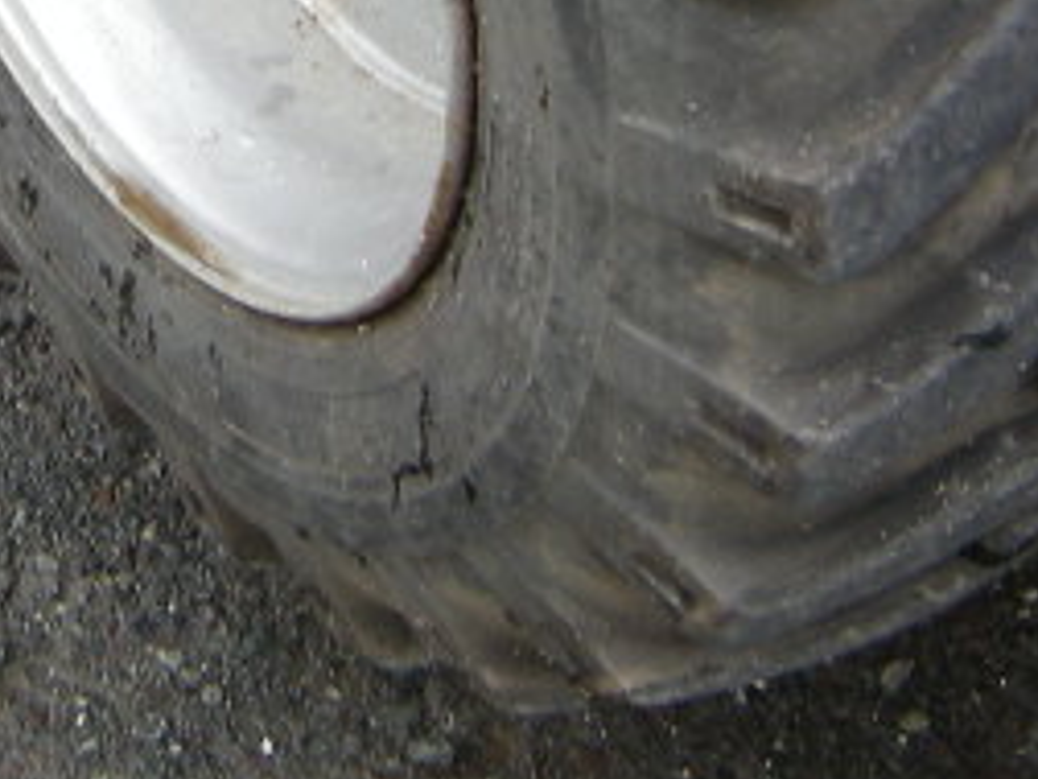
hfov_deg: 17.0
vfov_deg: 12.5
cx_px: 91
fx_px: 3418
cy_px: -268
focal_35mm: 114
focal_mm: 4.7
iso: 64
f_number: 2.8
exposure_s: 1/68.2
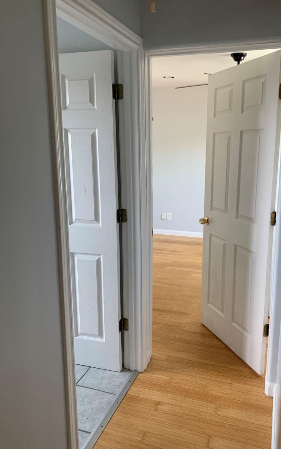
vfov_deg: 66.5
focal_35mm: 28
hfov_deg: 44.3
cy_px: 222
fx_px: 343
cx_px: 168
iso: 125
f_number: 1.8
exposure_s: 1/60
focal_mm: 4.25
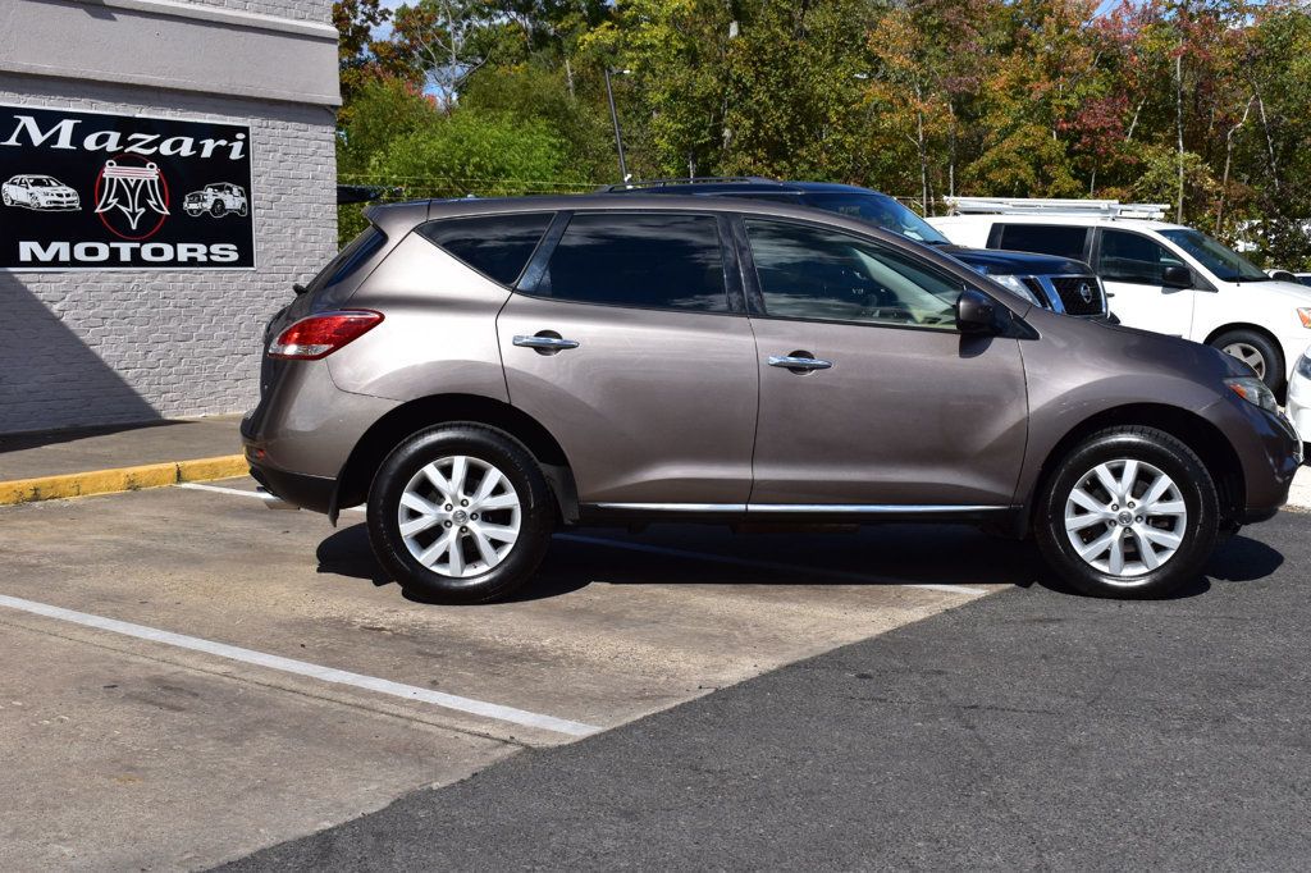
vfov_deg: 29.8
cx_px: 656
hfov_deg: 43.6
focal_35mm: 45
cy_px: 436
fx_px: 1638
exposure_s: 1/500
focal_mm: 30
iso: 200
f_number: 11
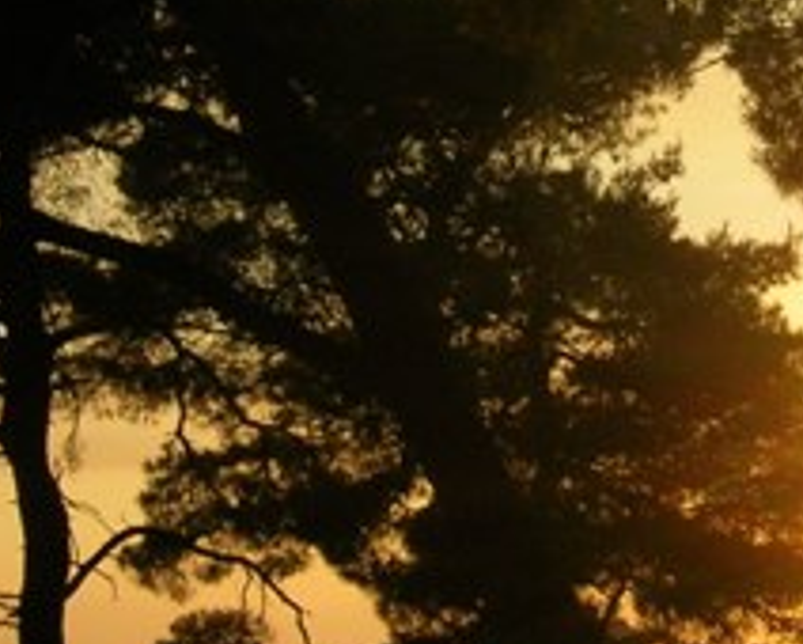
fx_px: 2973
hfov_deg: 15.2
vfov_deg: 12.3
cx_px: 742
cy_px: 140
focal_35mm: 125
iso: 50
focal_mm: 5.7
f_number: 4.9
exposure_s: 1/362
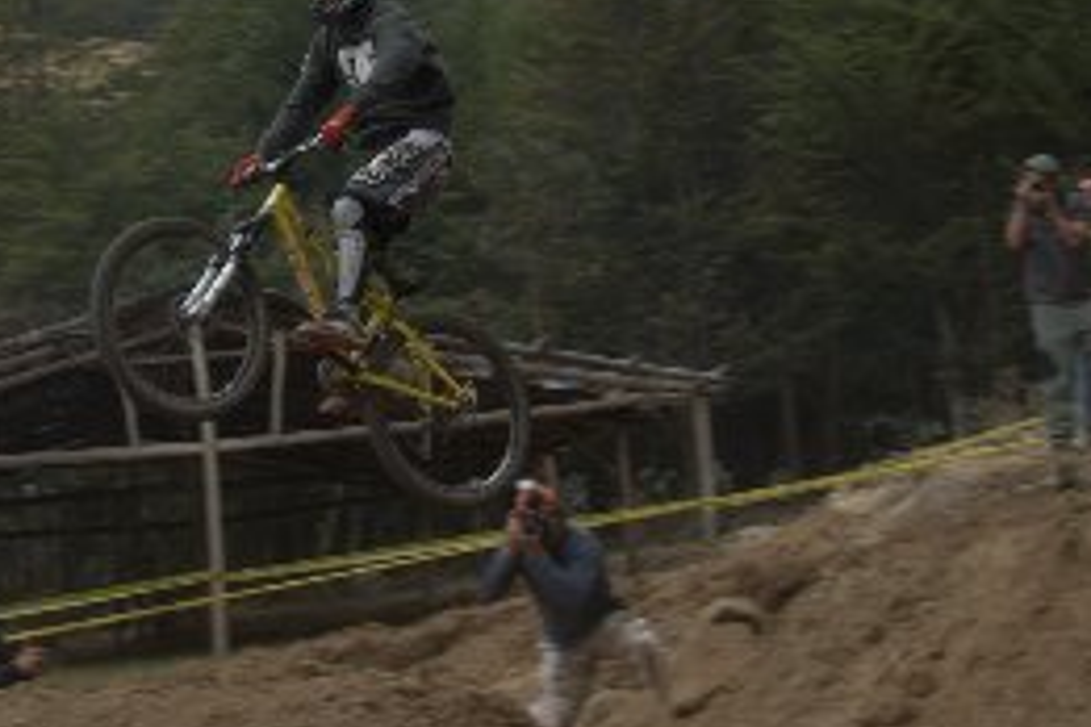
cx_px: 105
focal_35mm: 113
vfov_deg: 12.0
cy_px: 69
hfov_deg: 17.8
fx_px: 3424
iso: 100
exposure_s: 1/160
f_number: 6.3
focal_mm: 28
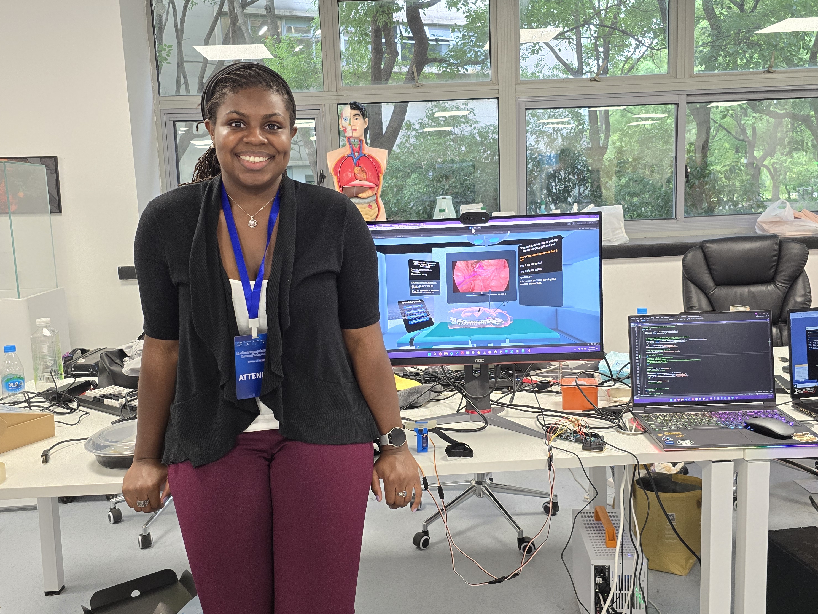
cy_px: 296
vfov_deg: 45.4
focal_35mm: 31
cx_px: 411
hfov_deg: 58.4
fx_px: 733
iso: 320
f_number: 1.7
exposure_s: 1/120
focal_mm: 6.3
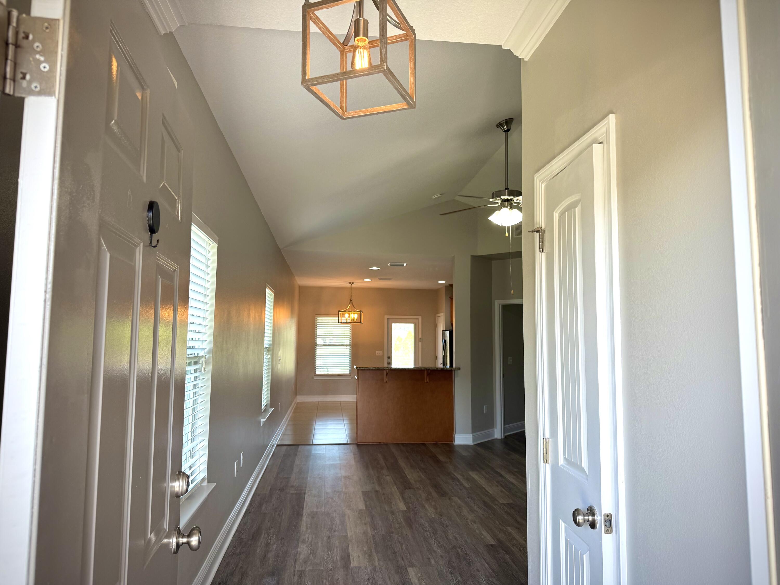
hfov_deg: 71.6
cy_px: 292
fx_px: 541
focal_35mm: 24
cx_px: 390
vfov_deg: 56.8
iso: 80
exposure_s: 1/202
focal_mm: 6.76
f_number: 1.78
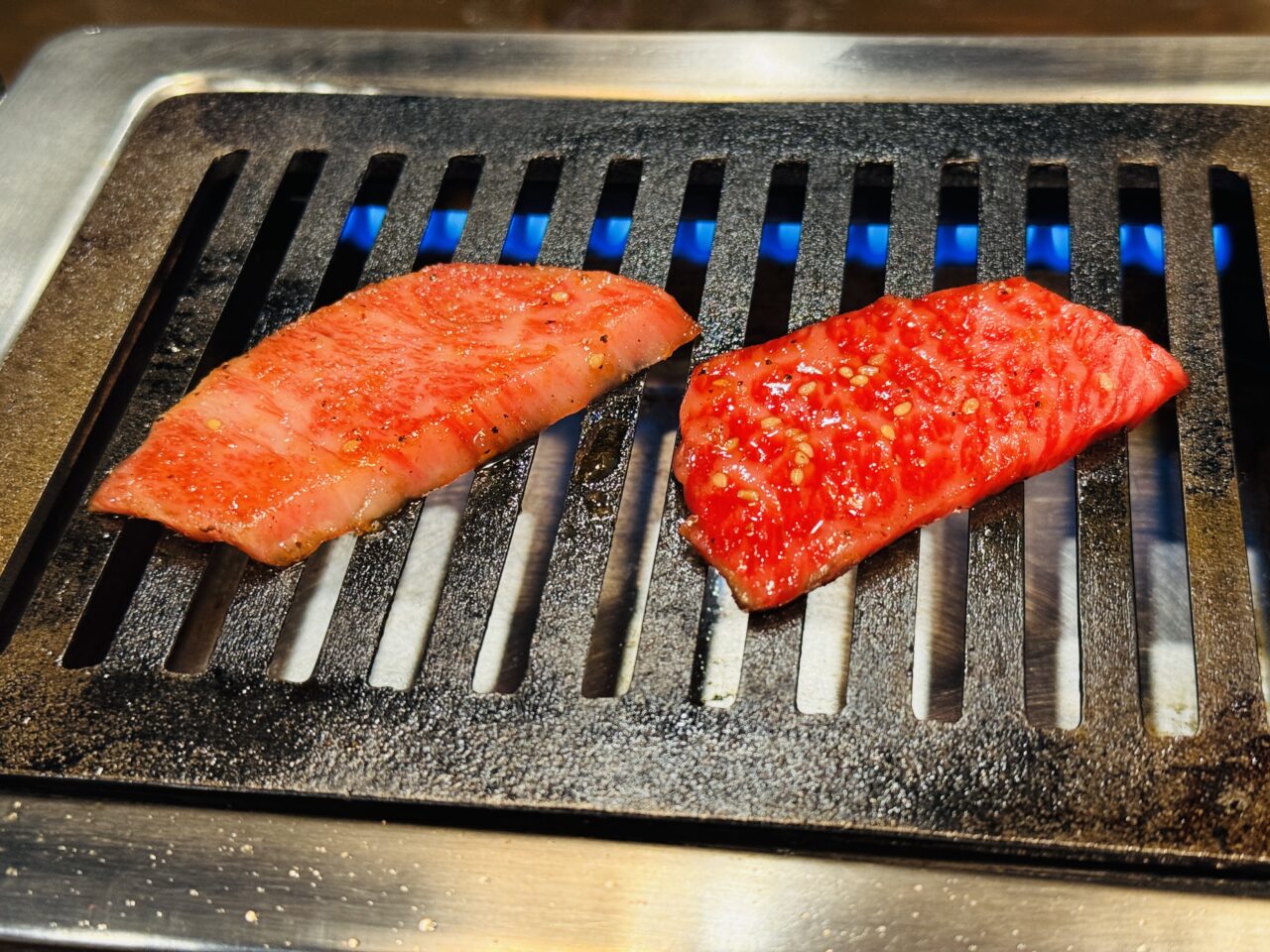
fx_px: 1761
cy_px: 476
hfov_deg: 39.7
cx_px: 635
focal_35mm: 48
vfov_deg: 30.3
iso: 200
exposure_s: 1/33
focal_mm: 6.76
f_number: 1.78
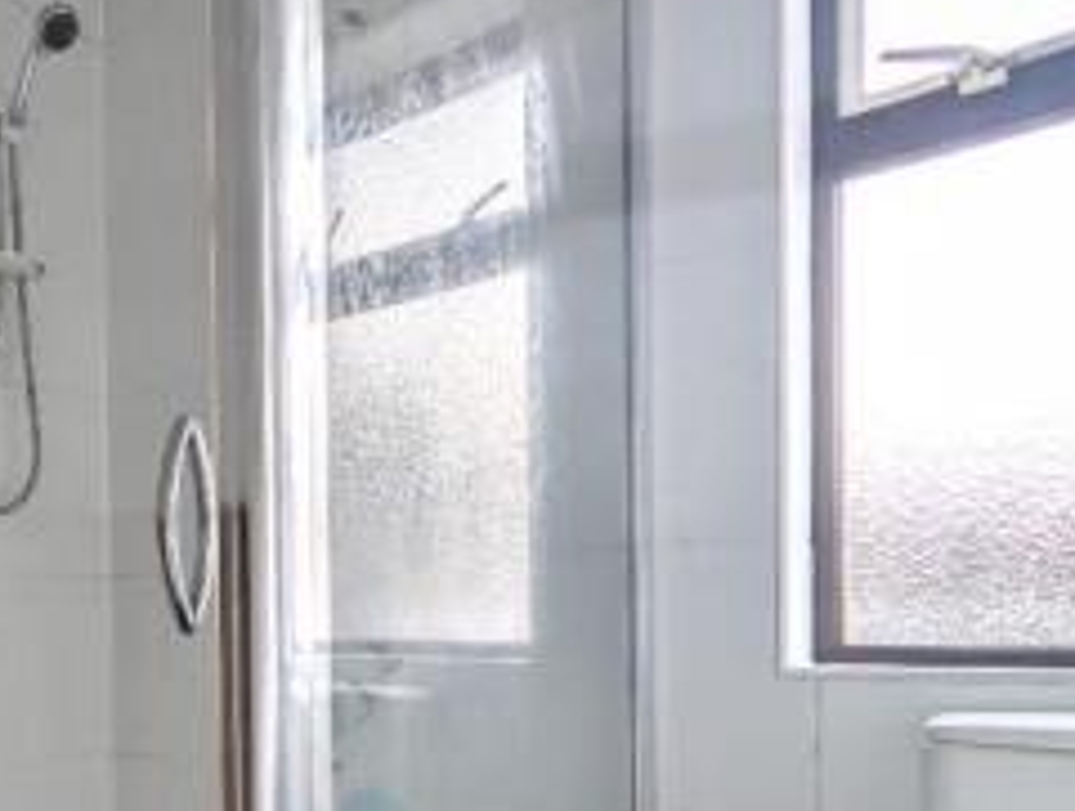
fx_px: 902
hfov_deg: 55.5
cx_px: 161
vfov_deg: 46.4
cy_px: 621
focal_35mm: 29
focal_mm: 2.02
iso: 58
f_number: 1.7
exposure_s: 1/311
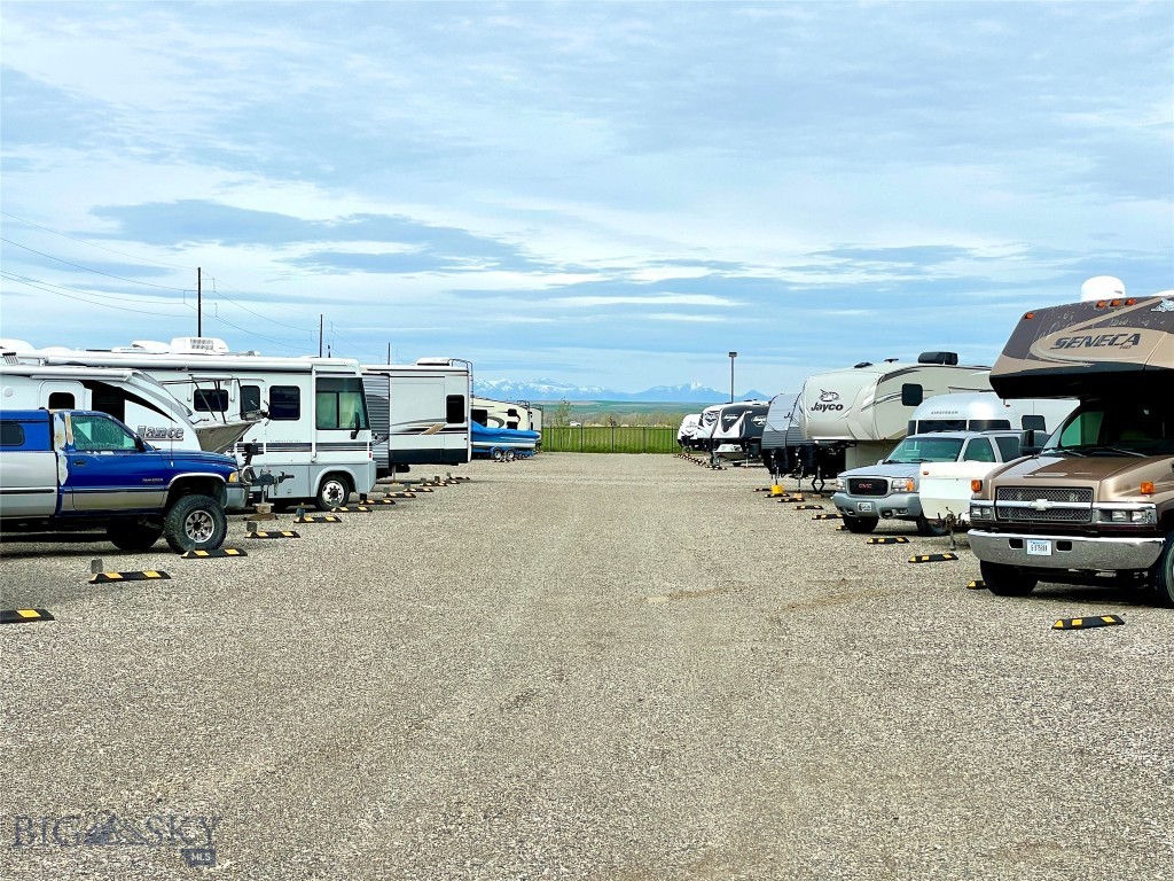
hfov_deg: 36.8
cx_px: 587
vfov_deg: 28.0
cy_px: 440
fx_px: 1764
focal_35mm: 52
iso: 25
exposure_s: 1/2283
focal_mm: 6
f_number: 2
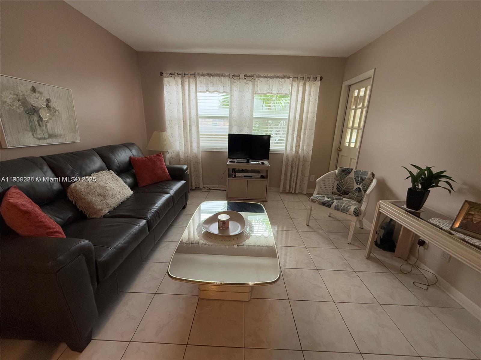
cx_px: 240
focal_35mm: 14
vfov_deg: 85.7
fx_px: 195
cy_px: 180
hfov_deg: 102.1
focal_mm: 2.22
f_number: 2.2
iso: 320
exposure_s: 1/120
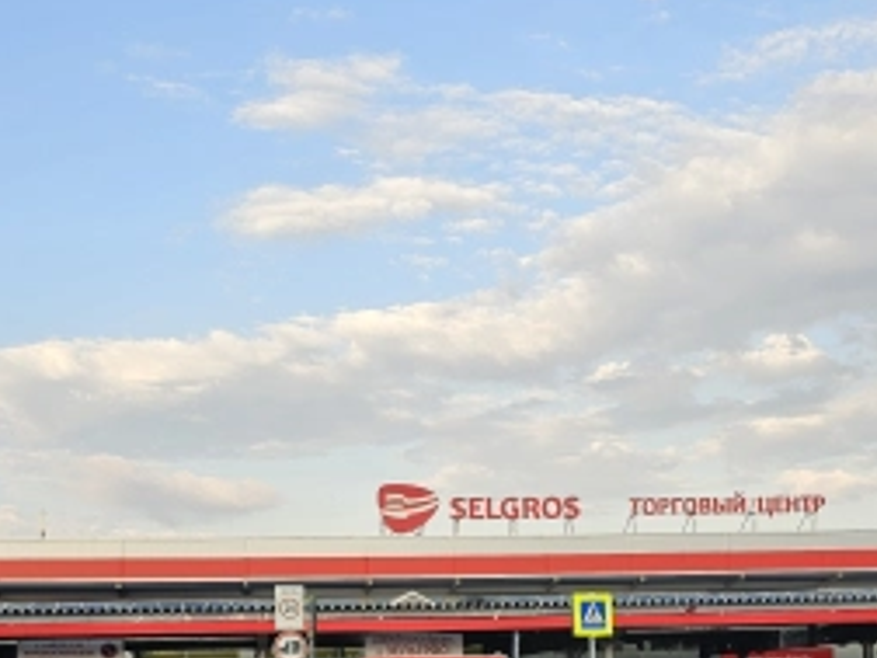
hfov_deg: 33.8
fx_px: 1444
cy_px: 679
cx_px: 442
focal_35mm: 57
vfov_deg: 24.3
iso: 10
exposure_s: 1/227
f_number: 1.7
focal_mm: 6.3
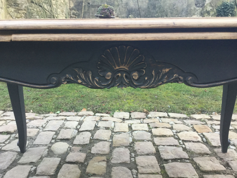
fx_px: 212
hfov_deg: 58.4
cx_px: 118
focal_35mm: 31
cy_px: 89
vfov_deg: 45.4
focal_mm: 3.3
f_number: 2.4
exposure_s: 1/33
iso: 32
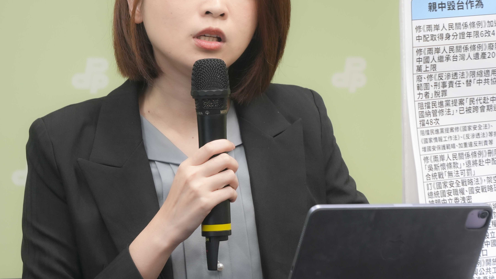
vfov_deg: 3.5
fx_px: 4521
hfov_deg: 6.3
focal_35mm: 344
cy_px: 72
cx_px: 275
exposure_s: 1/50
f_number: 6.3
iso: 800
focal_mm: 153
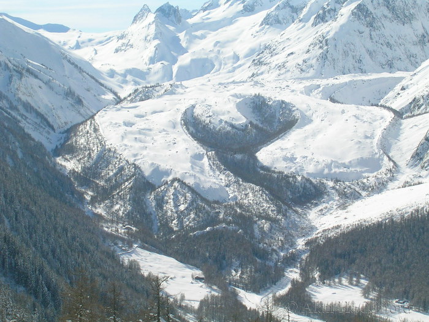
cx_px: 214
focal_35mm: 105
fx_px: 1301
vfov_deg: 14.1
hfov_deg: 18.7
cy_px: 161
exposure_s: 1/250
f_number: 8.2
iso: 50
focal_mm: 16.2
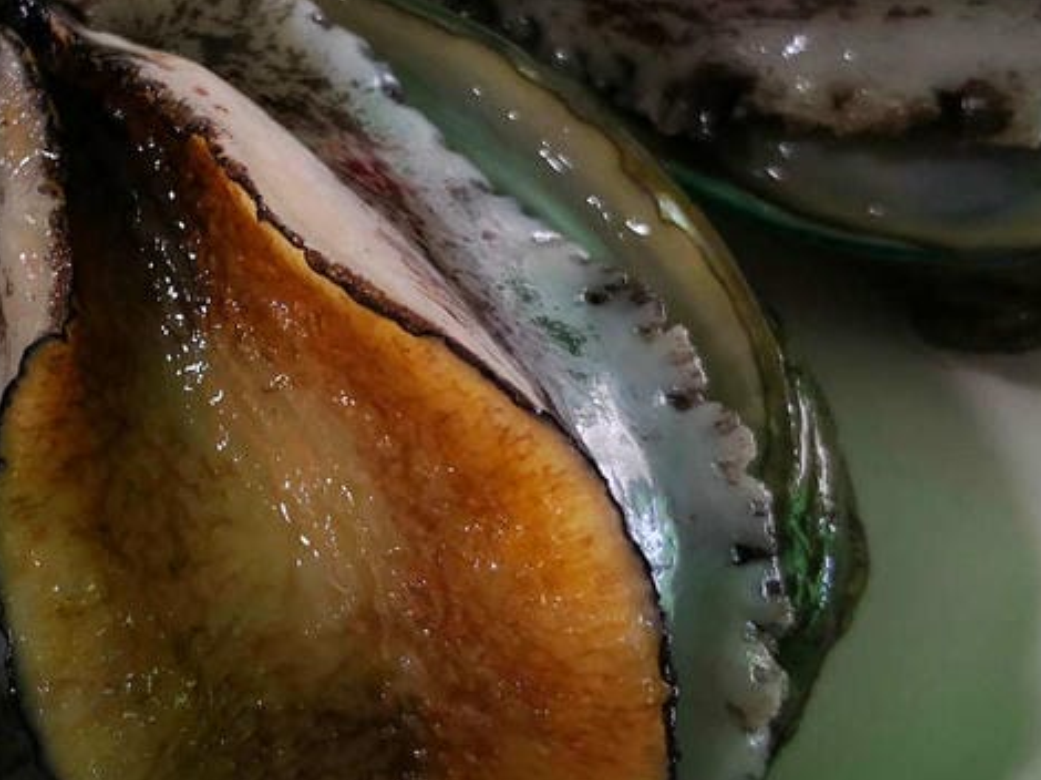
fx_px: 2074
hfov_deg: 27.9
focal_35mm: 69
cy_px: 235
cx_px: 286
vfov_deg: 21.2
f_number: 1.6
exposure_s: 1/60
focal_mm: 3.95
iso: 100
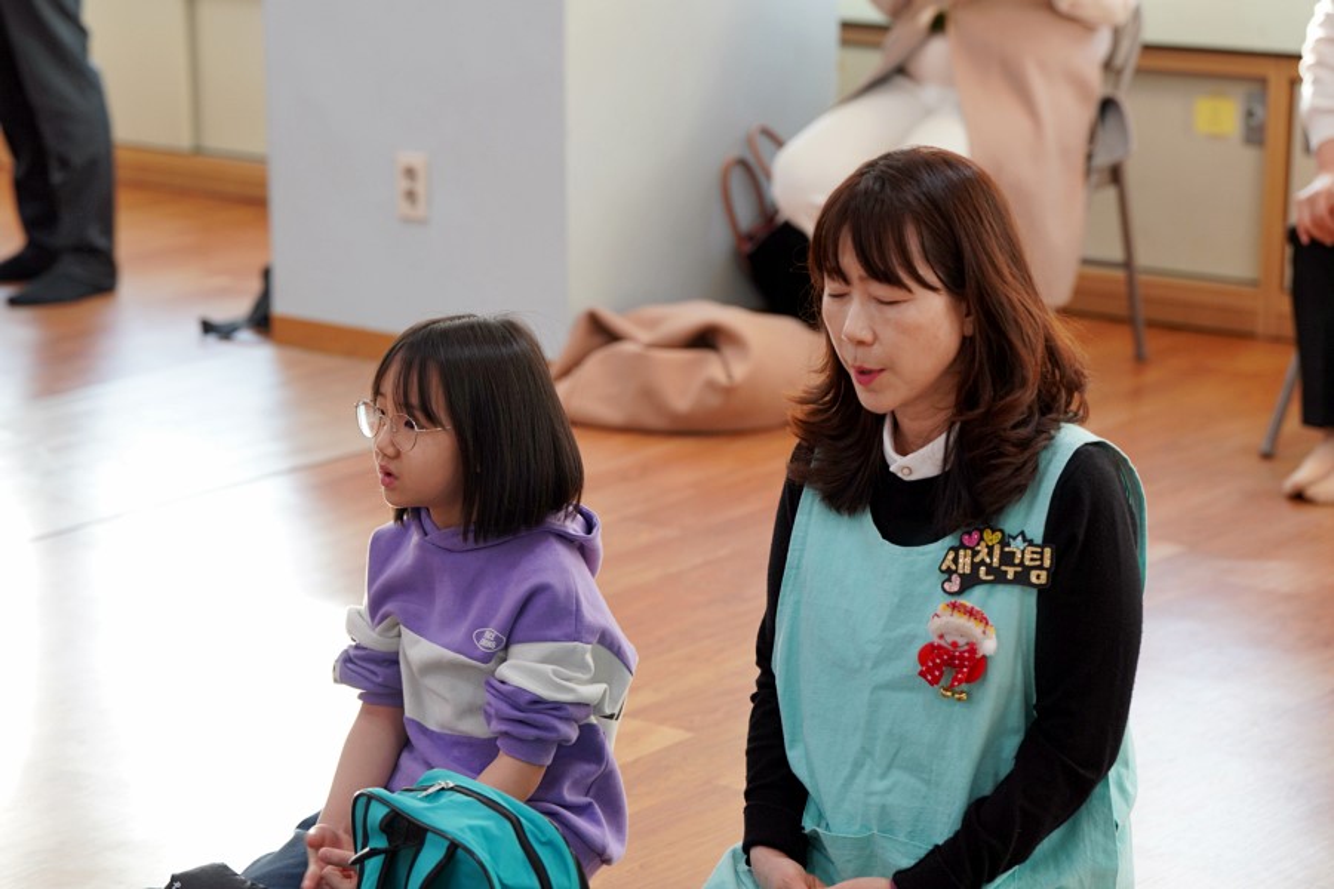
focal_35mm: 100
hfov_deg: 20.4
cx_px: 667
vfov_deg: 13.7
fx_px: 3705
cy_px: 444
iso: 1000
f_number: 4
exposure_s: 1/160
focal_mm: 100
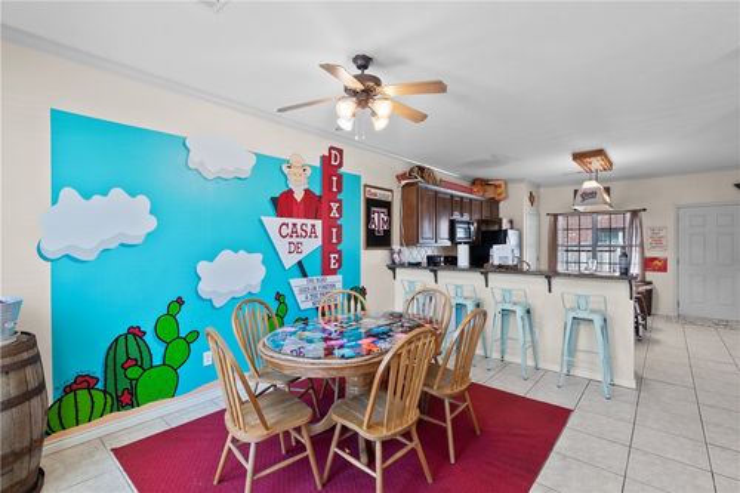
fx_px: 329
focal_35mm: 16
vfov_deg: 73.7
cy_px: 246
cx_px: 370
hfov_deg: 96.8
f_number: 7.1
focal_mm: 11
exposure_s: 1/6
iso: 320
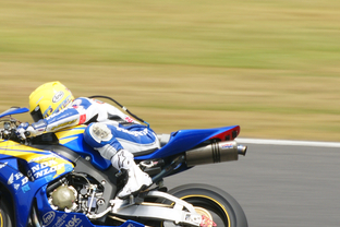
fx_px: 11606
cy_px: 87
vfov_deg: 1.1
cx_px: 78
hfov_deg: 1.7
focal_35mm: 1229
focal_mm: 400
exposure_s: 1/160
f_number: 16
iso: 200
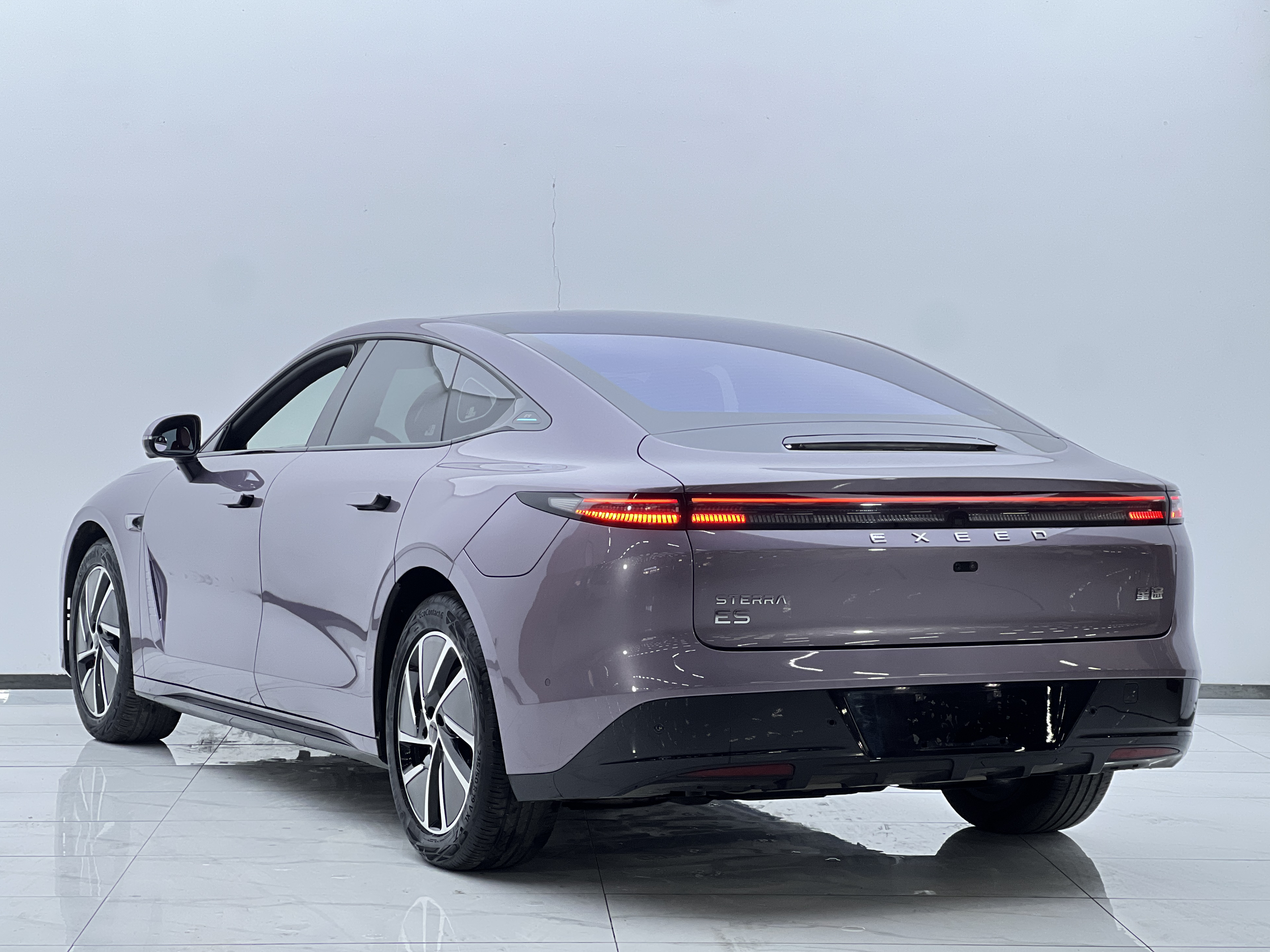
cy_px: 458
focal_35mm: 80
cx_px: 642
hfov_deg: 24.4
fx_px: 2935
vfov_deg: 18.4
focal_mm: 9
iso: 160
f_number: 2.8
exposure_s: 1/82
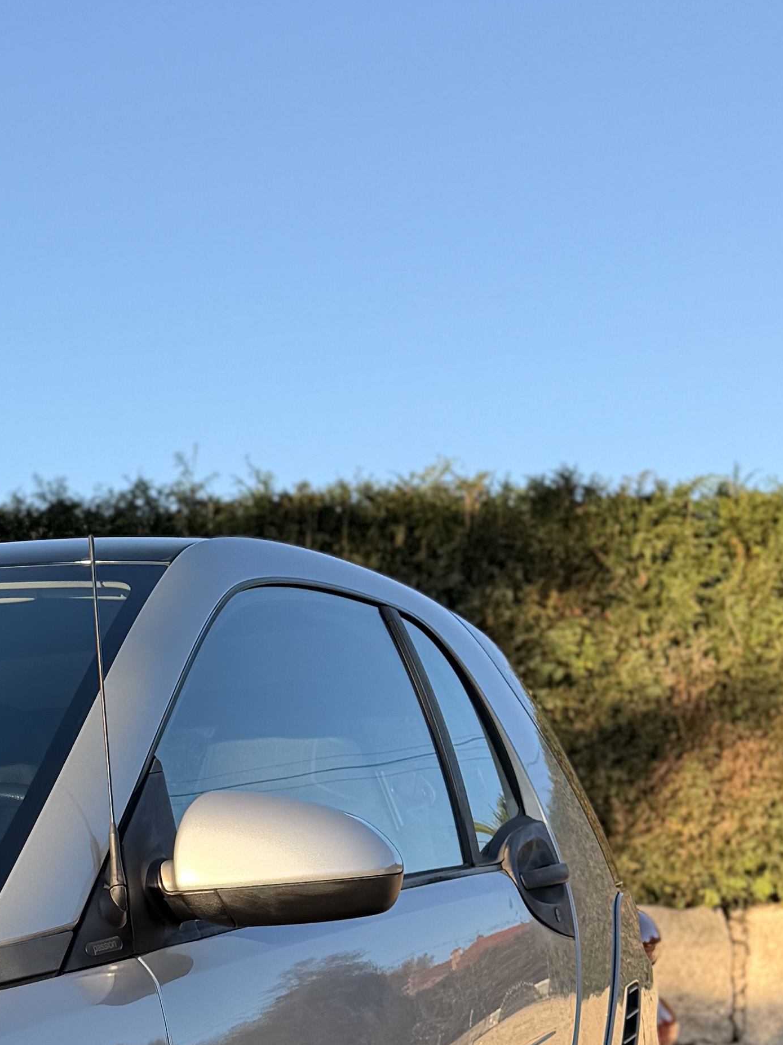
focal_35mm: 74
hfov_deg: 18.5
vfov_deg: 25.7
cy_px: 901
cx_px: -235
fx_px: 2233
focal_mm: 6.76
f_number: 1.78
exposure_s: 1/1250
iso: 80
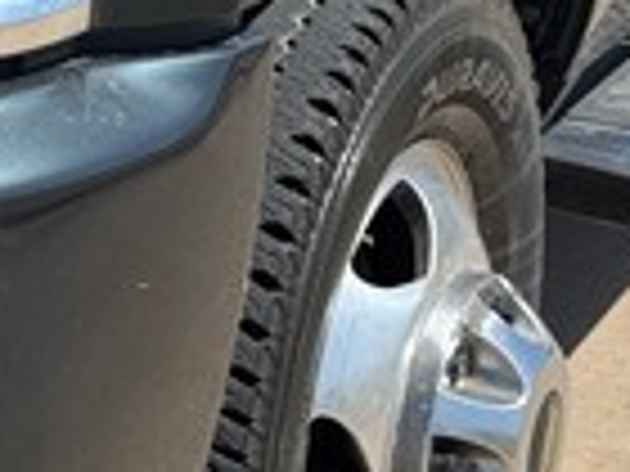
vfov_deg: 10.7
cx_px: -243
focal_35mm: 137
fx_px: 2493
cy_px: -40
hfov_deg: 13.7
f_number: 1.78
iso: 80
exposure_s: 1/3096
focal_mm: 6.76
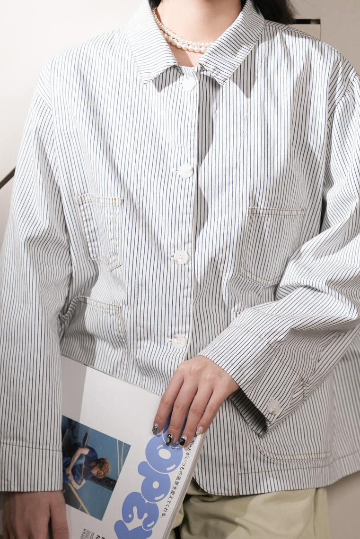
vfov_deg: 16.7
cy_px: 183
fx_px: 1829
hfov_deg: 11.2
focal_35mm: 122
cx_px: 187
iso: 800
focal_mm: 58
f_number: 2.8
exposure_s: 1/500
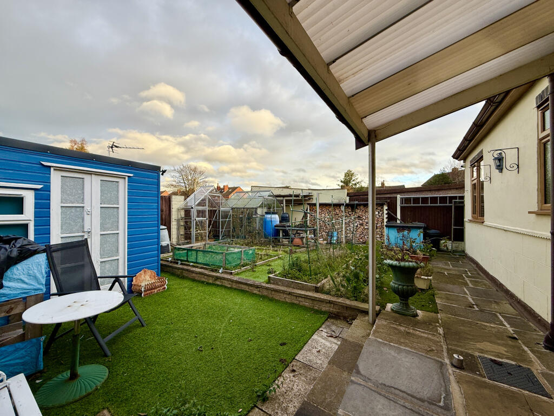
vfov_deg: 85.7
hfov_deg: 102.1
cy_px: 208
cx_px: 277
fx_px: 224
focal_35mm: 14
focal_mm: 2.22
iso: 50
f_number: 2.2
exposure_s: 1/213
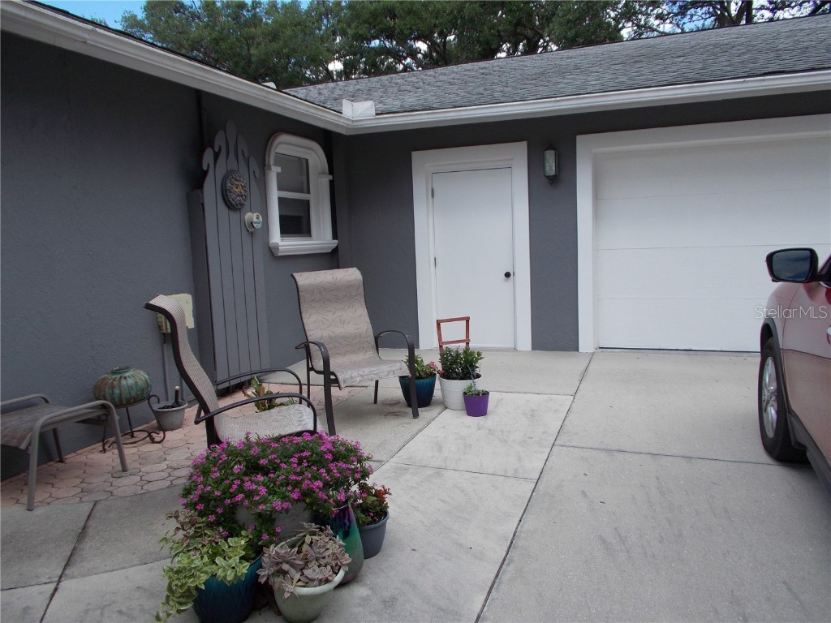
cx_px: 416
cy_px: 312
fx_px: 624
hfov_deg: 67.3
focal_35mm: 26
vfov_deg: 53.1
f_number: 3.2
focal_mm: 4.6
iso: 80
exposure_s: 1/400
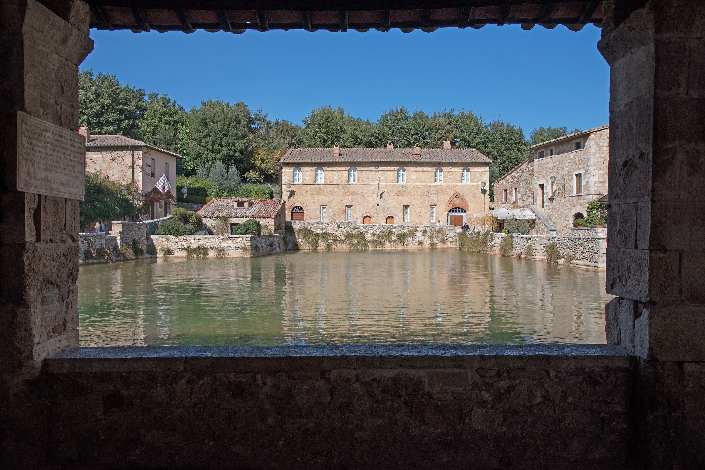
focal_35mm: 30
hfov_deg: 61.9
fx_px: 588
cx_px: 352
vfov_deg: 43.6
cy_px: 235
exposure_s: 1/800
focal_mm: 30
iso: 320
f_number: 11
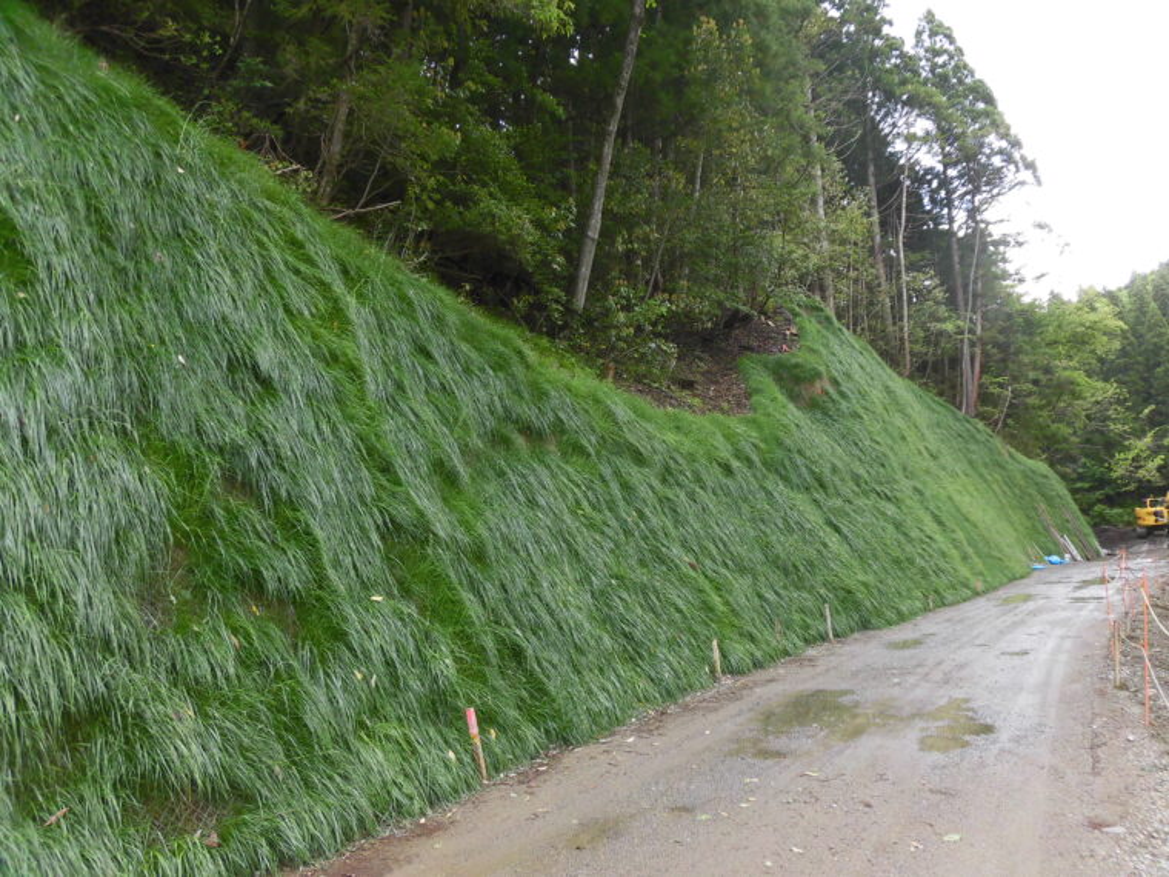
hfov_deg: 71.6
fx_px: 810
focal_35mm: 24
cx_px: 584
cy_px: 438
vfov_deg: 56.8
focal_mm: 4.3
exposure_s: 1/100
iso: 100
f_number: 3.1
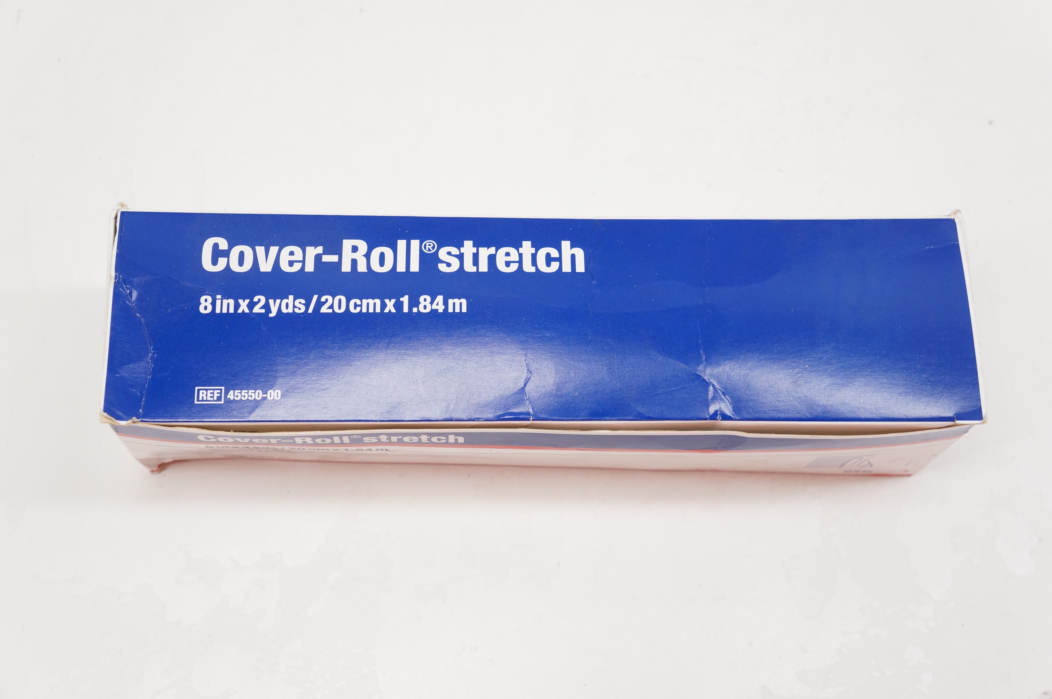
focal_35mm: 48
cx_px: 526
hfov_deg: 41.2
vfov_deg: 28.0
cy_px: 350
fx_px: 1401
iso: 800
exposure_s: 1/100
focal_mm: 32
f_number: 7.1
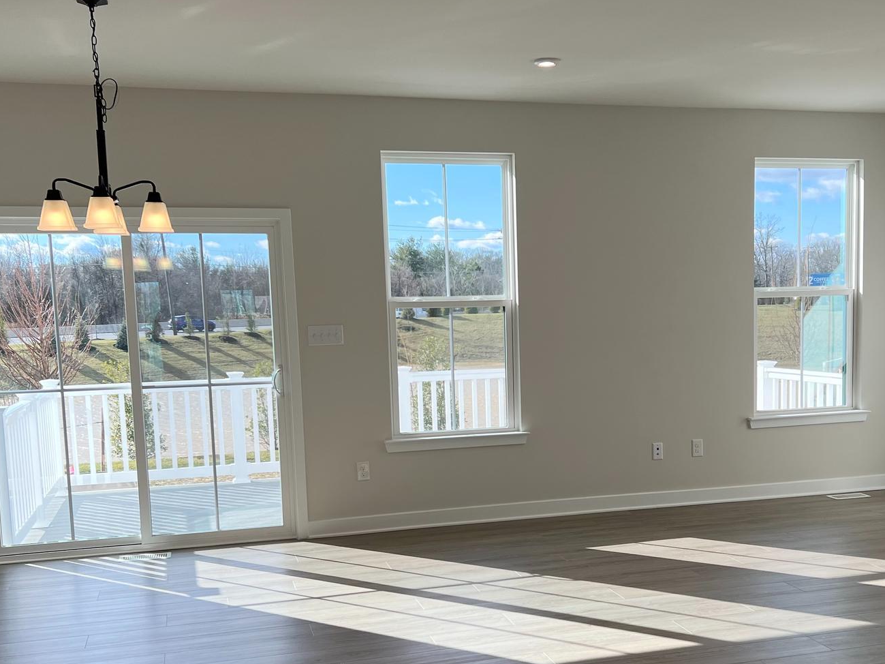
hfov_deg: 45.7
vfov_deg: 34.9
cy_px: 428
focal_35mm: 41
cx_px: 499
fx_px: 1048
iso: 50
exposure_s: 1/1009
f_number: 1.5
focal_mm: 5.7
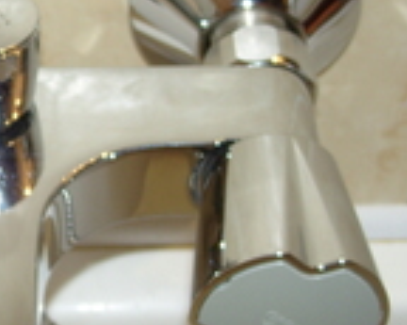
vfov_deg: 13.3
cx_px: -20
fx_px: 1396
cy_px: 172
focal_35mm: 116
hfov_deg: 16.2
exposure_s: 1/40
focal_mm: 7.8
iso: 80
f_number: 2.8
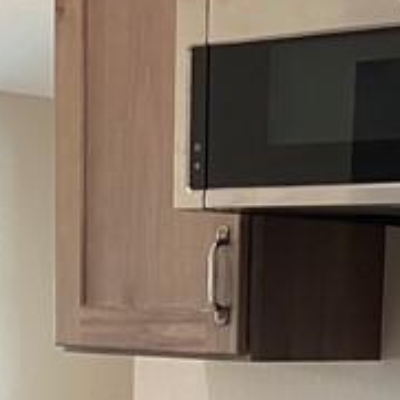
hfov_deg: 13.4
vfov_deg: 12.8
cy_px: 579
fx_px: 1700
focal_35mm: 130
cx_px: 267
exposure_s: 1/60
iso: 200
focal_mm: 4.25
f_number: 1.8
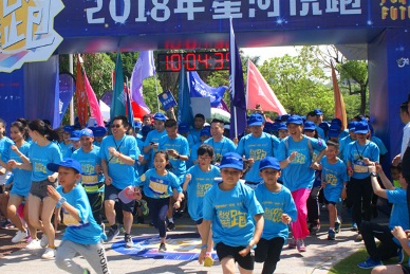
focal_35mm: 58
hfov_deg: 34.4
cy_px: 134
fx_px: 661
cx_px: 168
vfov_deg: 23.4
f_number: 5.6
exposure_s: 1/320
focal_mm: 30
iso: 100
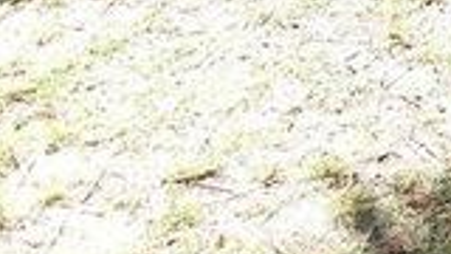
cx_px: 806
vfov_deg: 9.0
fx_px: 1459
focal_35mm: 122
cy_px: -341
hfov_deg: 15.2
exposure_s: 1/180
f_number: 2.8
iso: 80
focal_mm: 6
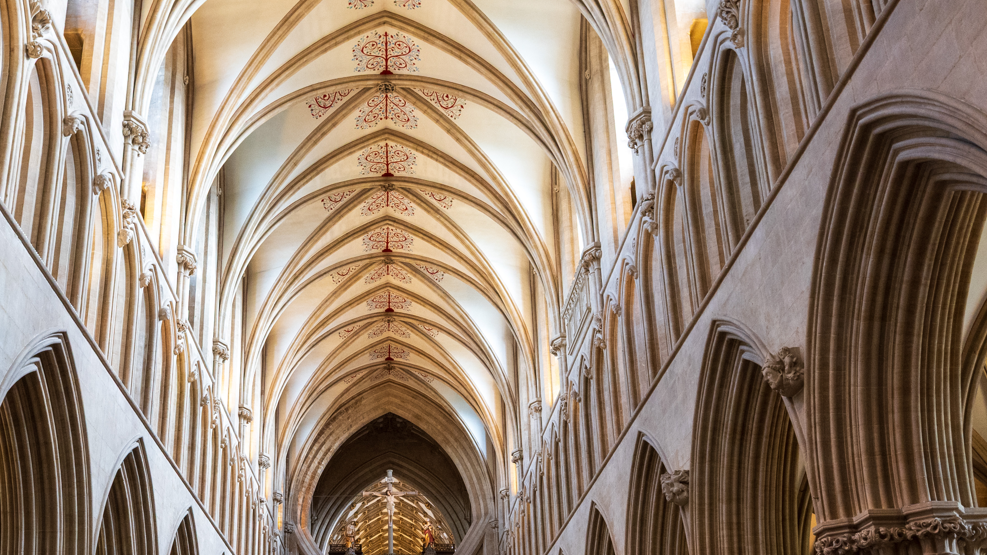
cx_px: 388
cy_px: 412
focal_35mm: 39
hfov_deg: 51.2
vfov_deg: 30.0
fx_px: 1021
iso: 800
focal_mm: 16
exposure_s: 1/25
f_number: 5.6
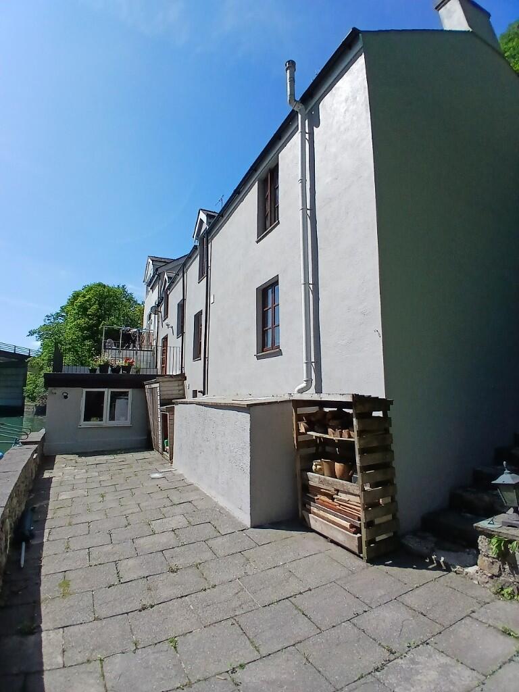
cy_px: 346
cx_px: 260
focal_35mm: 17
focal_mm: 1.4
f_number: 2.2
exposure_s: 1/1362
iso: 50
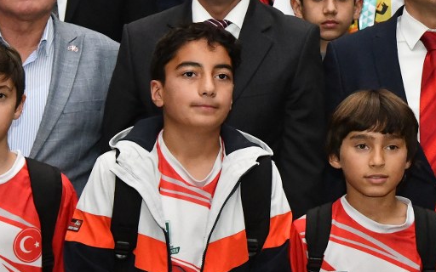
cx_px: 430
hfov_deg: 12.7
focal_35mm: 163
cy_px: -33
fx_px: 1937
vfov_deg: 8.0
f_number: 5.6
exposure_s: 1/250
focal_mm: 52
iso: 8000
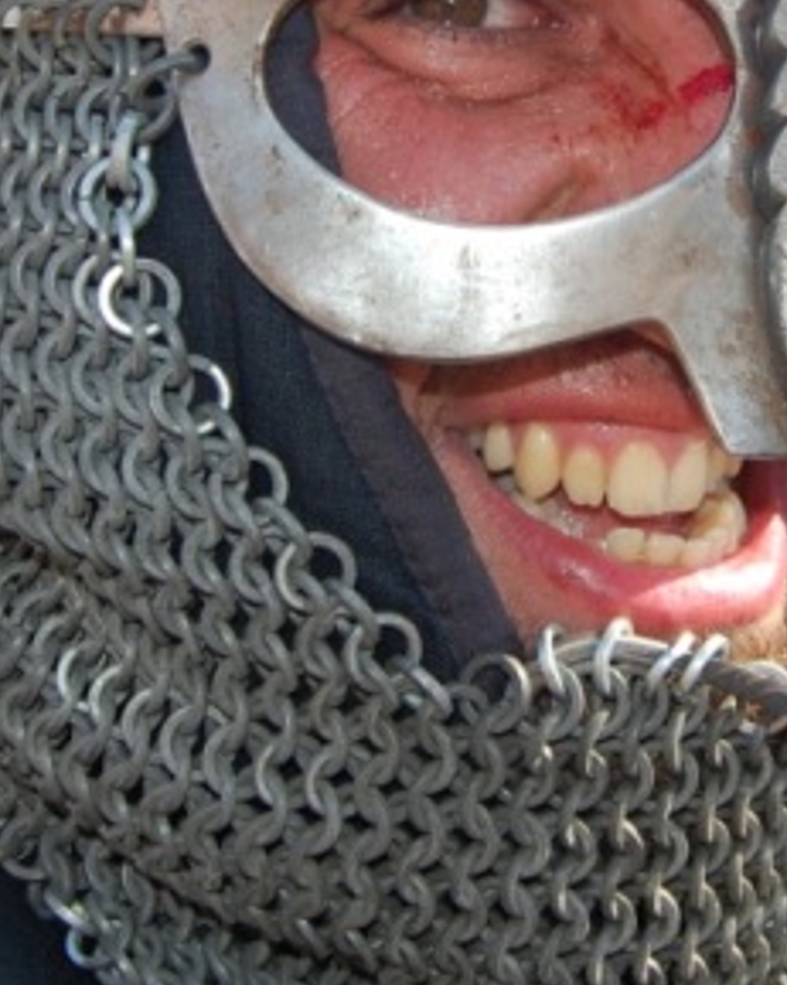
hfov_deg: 16.8
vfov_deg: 20.8
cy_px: 193
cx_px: 620
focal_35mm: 91
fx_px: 2651
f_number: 5.6
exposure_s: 1/500
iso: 250
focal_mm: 22
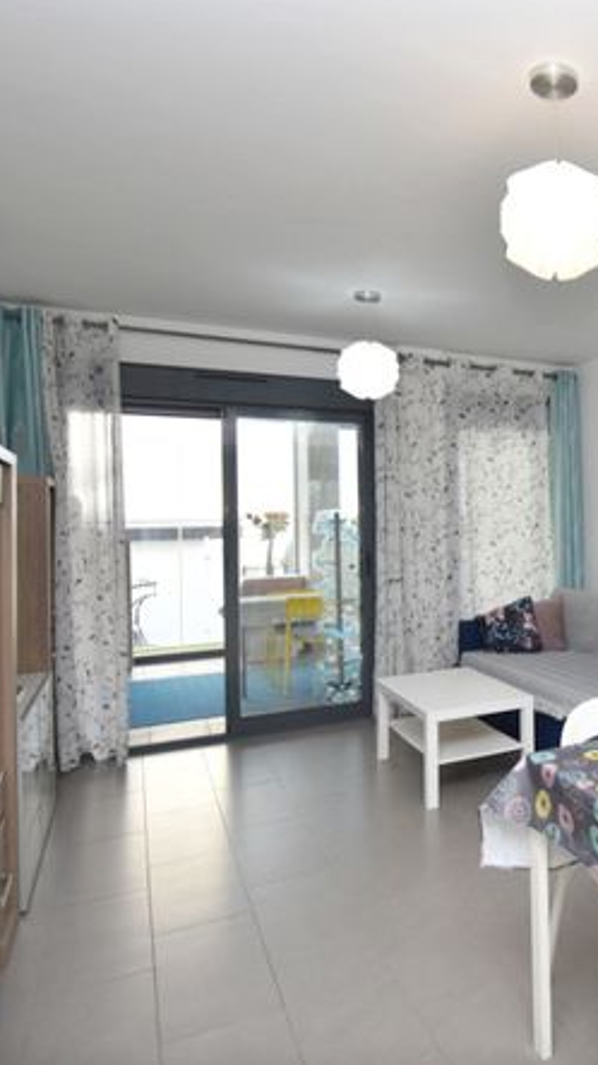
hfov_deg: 40.4
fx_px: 705
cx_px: 594
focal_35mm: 25
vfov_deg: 74.0
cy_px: 510
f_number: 4.5
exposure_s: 1/250
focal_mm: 10
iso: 500
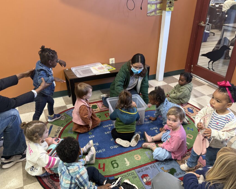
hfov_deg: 62.2
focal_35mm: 28
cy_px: 102
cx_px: 126
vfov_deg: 51.5
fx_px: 196
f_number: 1.78
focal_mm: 6.76
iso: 160
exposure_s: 1/60
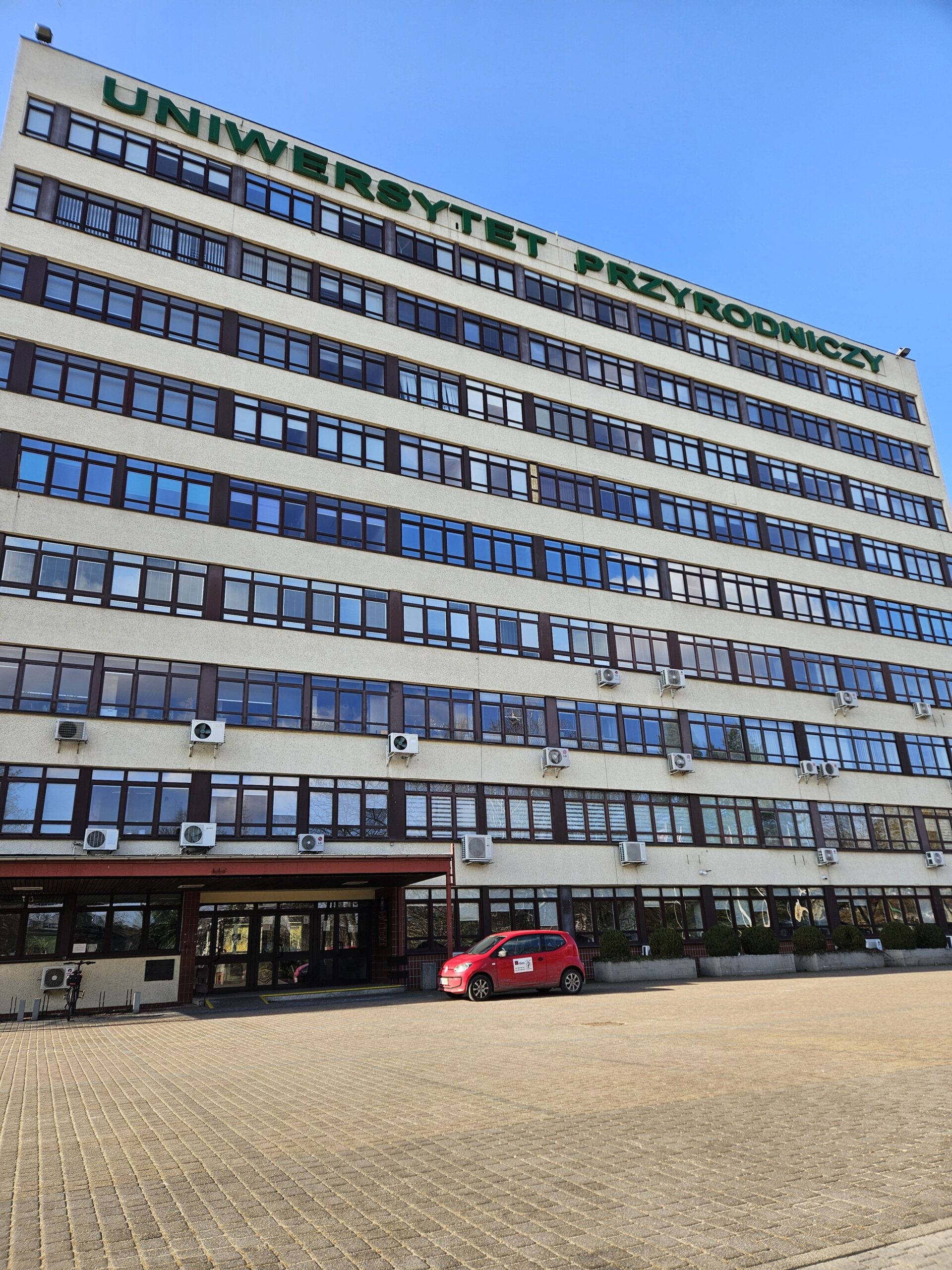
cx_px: 476
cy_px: 635
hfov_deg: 58.9
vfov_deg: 73.9
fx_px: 843
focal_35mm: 23
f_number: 1.8
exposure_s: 1/694
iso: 25
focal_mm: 5.4
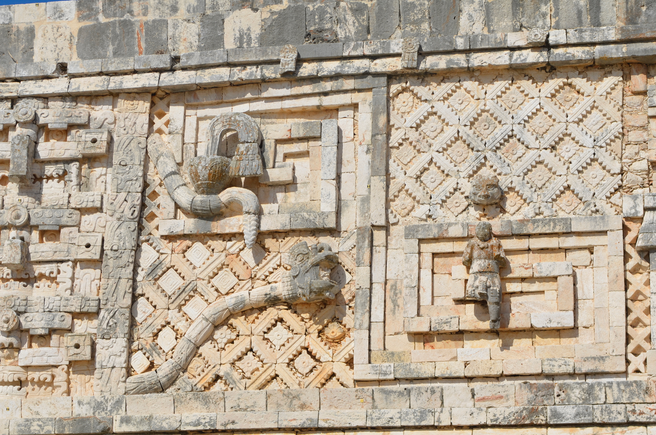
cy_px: 218
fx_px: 1909
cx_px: 328
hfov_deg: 19.5
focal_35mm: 105
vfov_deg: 13.0
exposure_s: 1/1000
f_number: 8
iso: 180
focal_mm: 70
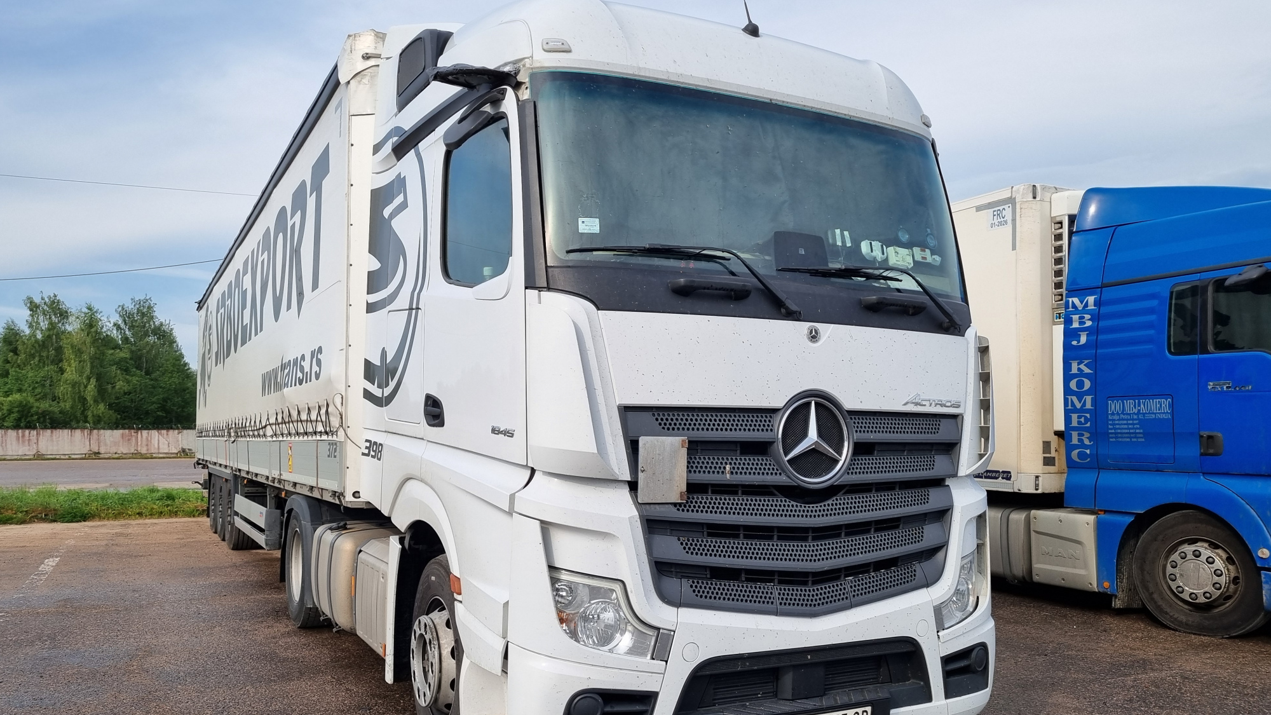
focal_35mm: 29
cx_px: 627
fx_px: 977
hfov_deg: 66.1
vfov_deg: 40.2
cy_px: 384
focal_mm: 5.4
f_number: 1.8
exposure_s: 1/2036
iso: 50
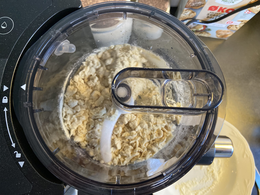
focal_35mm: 26
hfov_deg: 67.3
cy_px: 98
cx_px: 130
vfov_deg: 53.1
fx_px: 195
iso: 500
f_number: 1.8
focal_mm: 4.25
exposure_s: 1/55
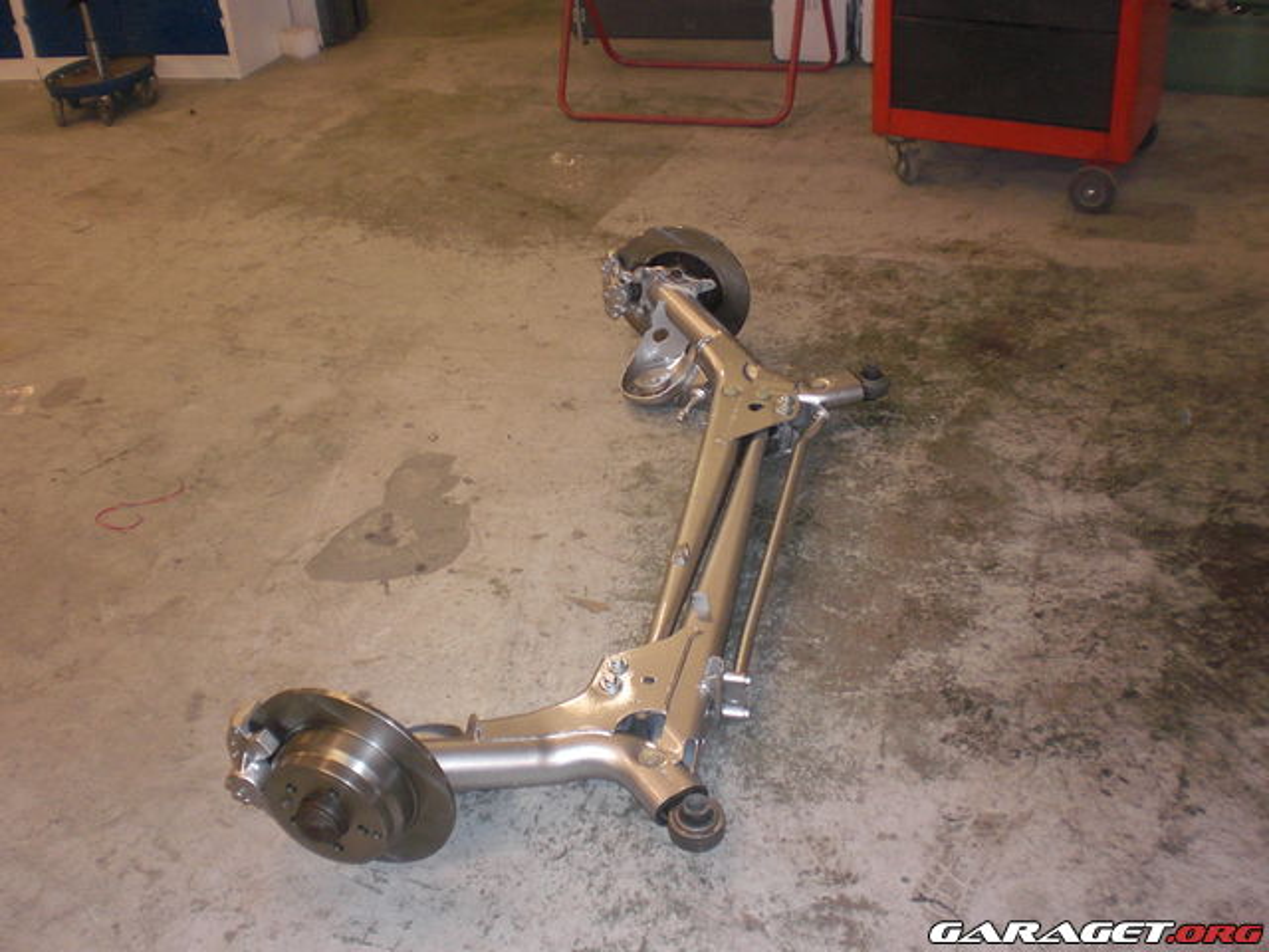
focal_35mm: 36
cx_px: 634
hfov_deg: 51.4
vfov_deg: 39.7
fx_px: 1320
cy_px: 476
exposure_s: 1/60
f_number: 3.1
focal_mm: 6.3
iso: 200
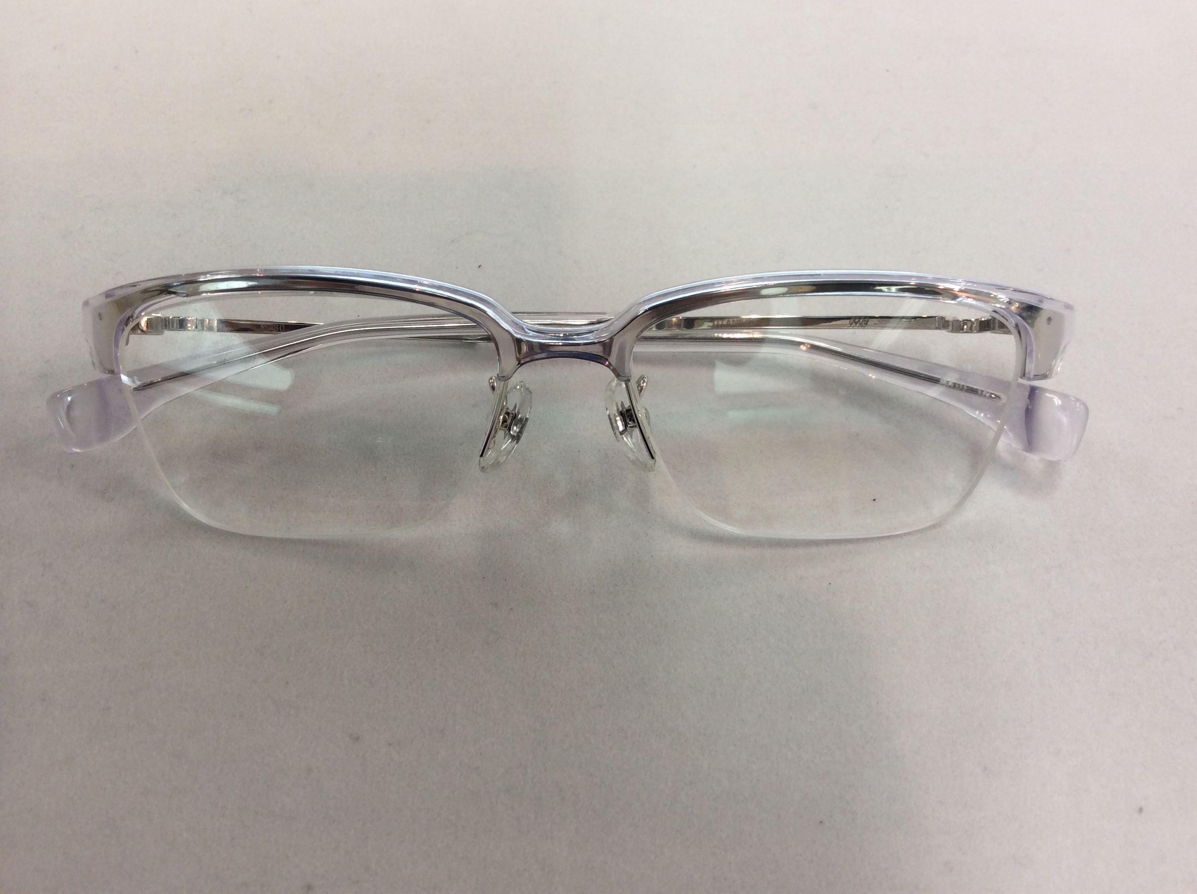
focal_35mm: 33
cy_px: 447
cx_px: 598
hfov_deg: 55.4
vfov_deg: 42.8
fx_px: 1139
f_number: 2.4
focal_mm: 3.3
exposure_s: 1/33
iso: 32
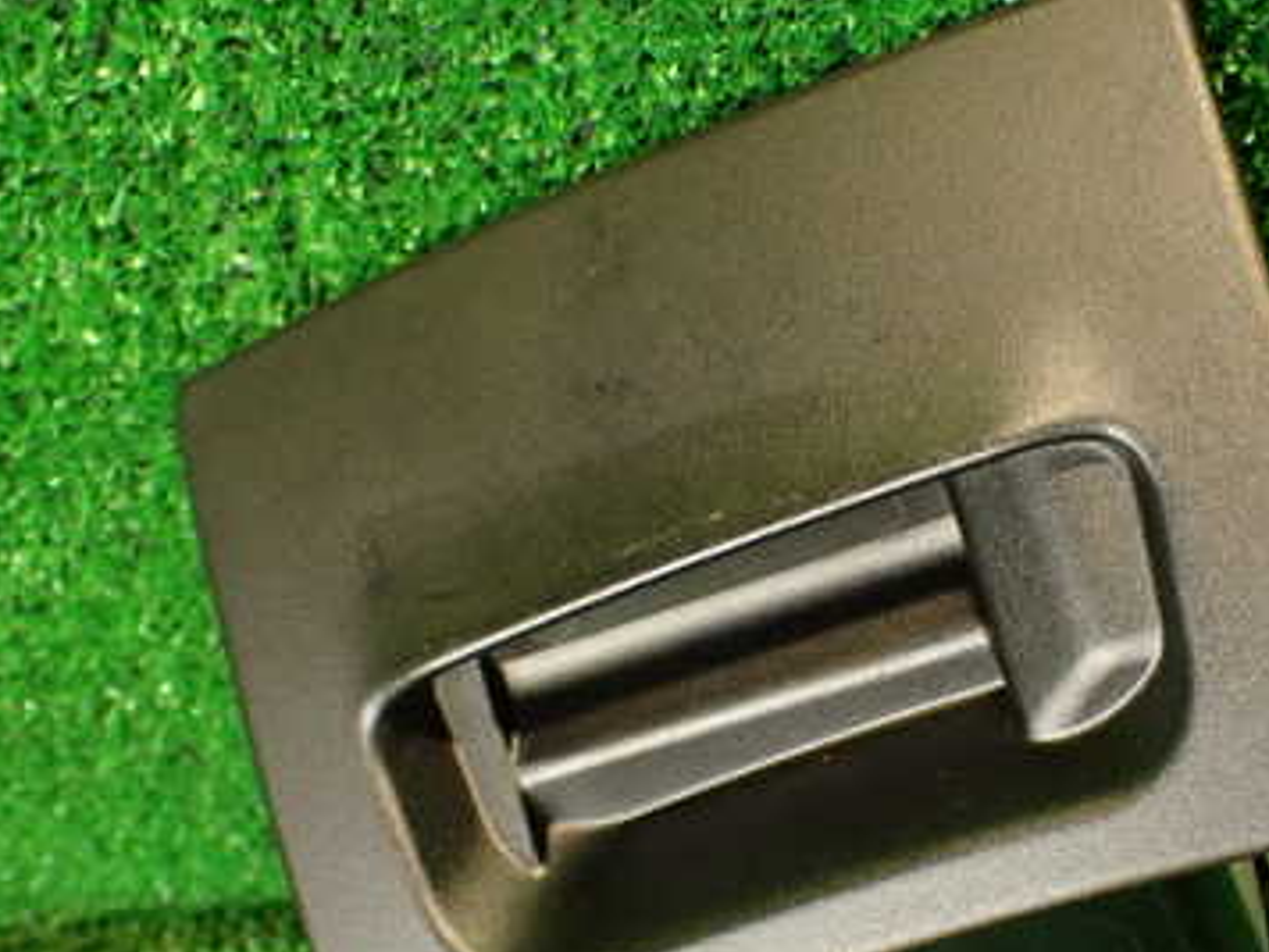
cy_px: 685
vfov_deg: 26.8
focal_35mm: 54
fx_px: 1980
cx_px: 809
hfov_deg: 35.3
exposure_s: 1/30
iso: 400
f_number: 2.4
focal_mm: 5.79
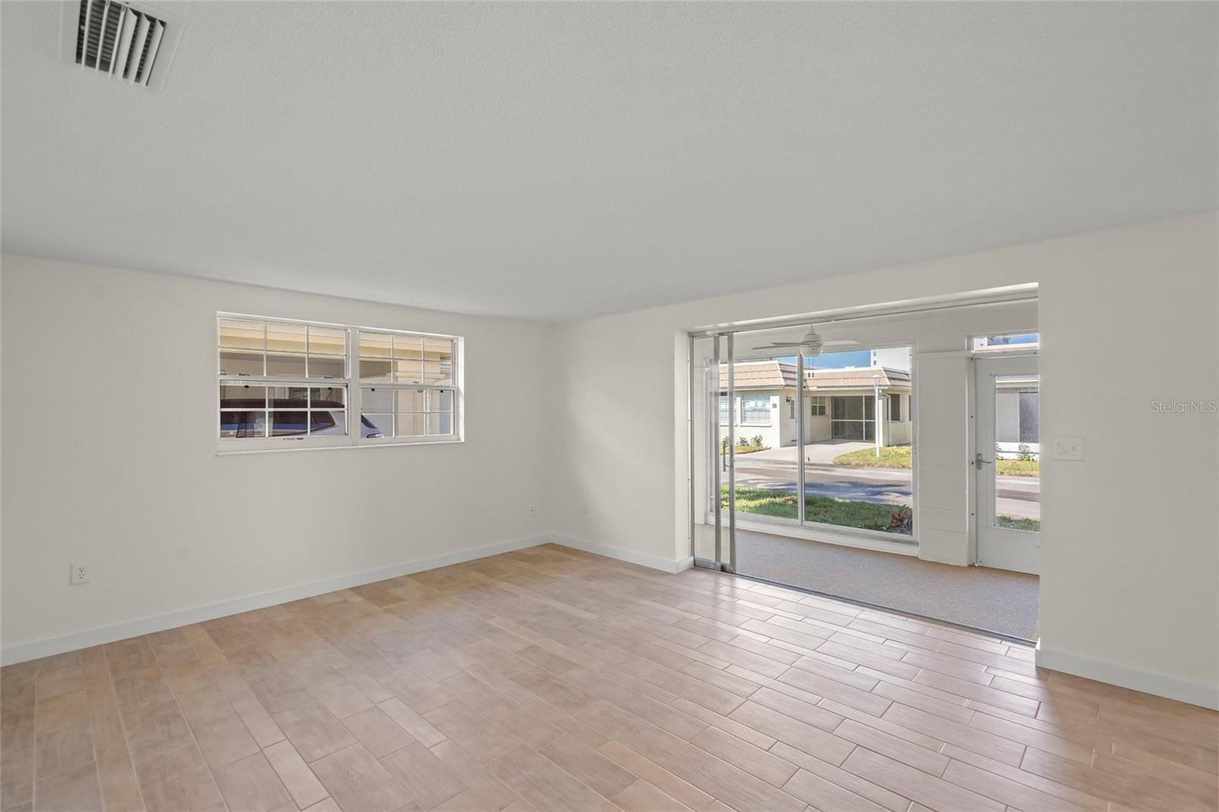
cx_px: 610
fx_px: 542
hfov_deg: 96.7
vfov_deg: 73.7
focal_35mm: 16
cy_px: 406
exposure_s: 1/13
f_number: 6.3
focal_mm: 16
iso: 250
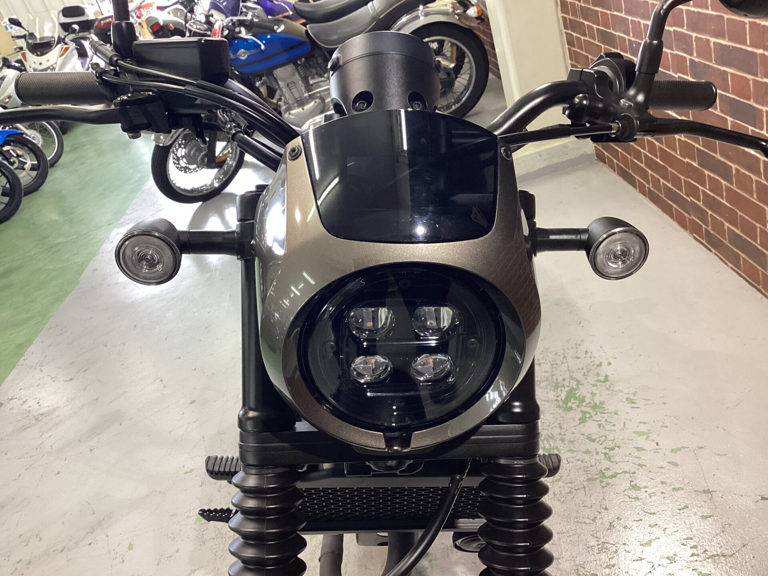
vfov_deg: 45.4
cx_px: 384
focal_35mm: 31
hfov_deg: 58.4
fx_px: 688
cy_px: 288
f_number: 2.4
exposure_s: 1/60
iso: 160
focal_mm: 3.3
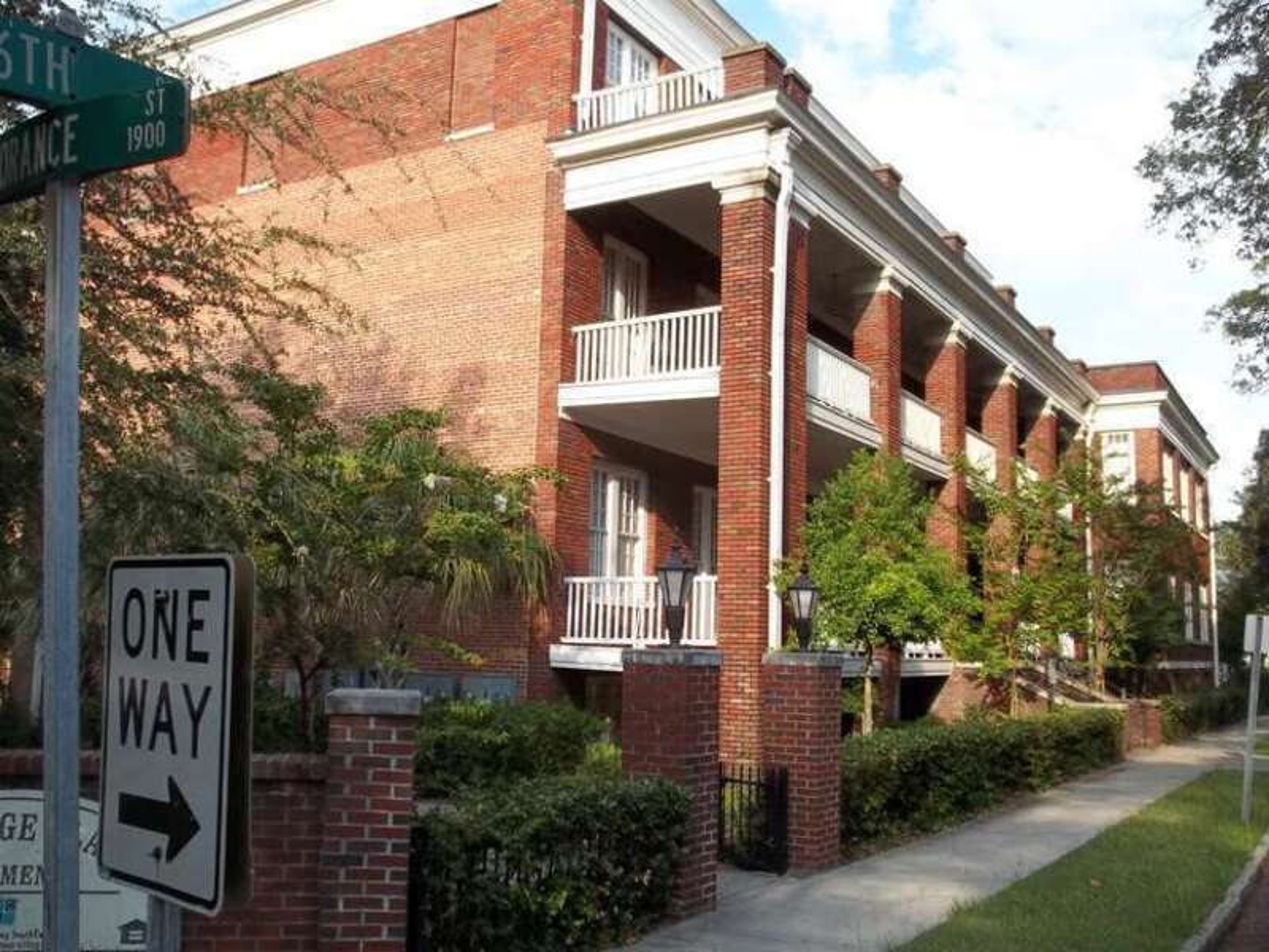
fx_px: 1210
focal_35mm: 33
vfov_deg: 42.9
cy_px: 476
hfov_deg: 55.4
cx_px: 634
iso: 64
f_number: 3.3
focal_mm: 5.9
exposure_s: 1/320
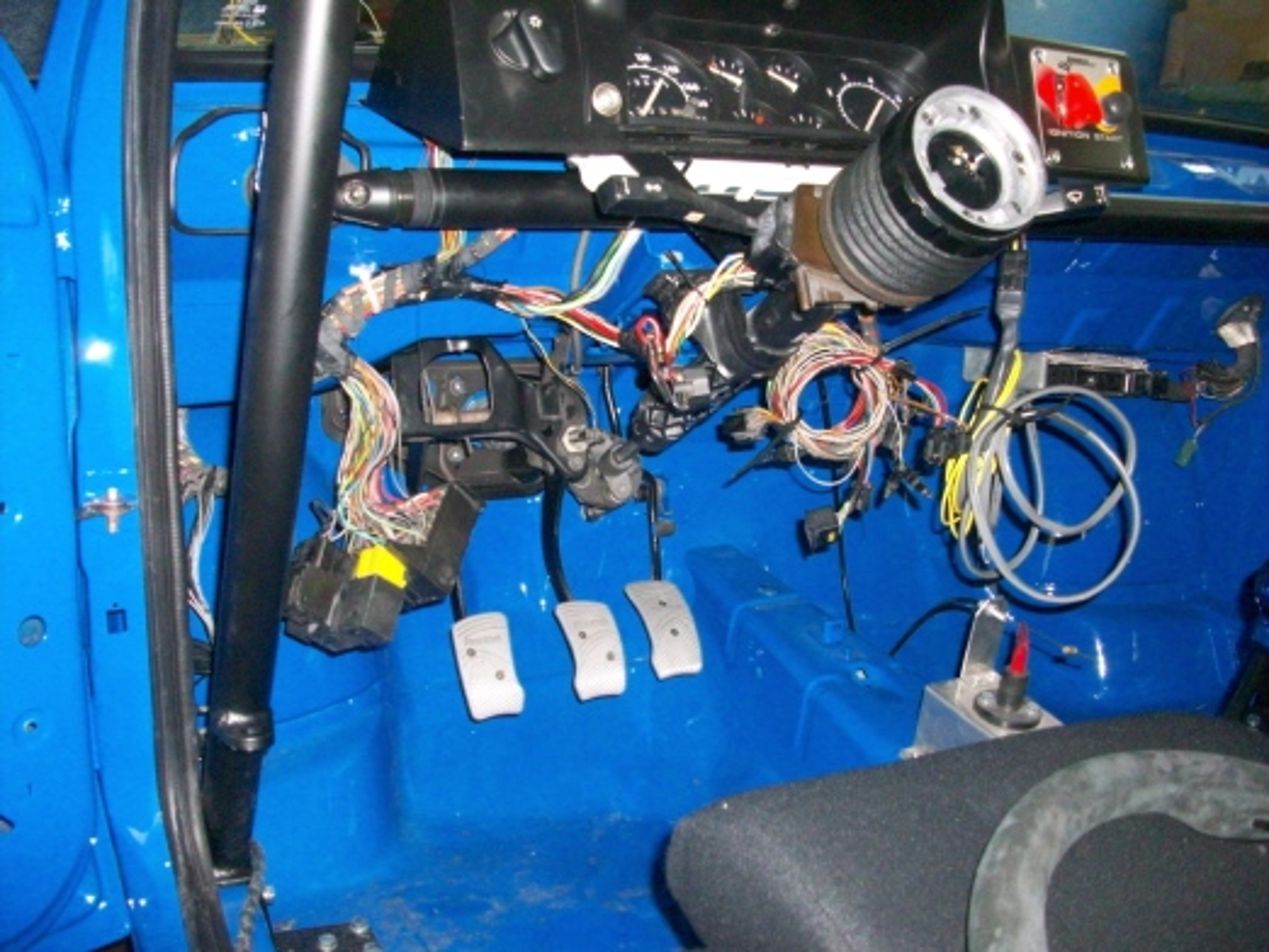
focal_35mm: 34
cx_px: 634
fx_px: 1247
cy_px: 476
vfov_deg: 41.8
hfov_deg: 53.9
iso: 320
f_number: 2.8
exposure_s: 1/60
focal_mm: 5.7
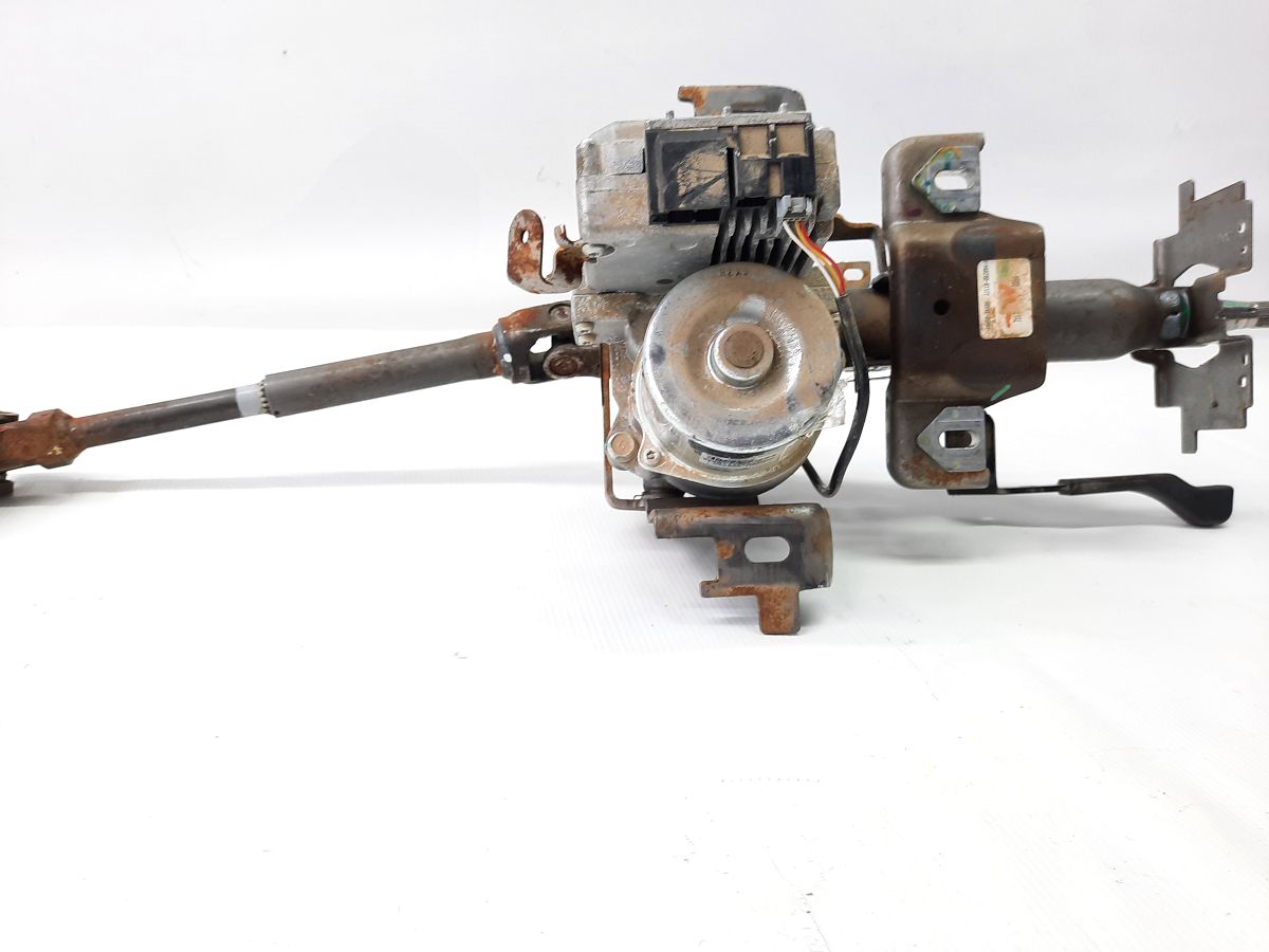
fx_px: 916
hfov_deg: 69.4
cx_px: 634
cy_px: 476
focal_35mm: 25
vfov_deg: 54.9
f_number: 2
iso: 100
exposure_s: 1/50
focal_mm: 4.6
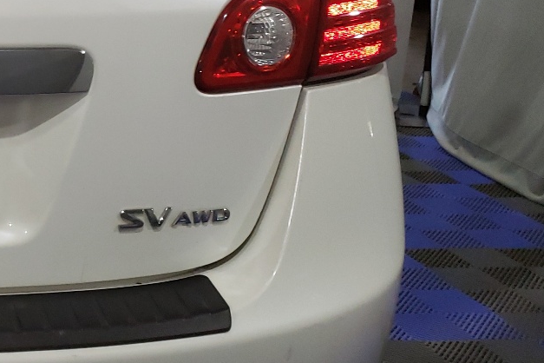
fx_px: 1043
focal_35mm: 69
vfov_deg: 19.5
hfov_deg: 25.7
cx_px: -135
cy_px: 71
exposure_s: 1/60.2
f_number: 1.5
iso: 203
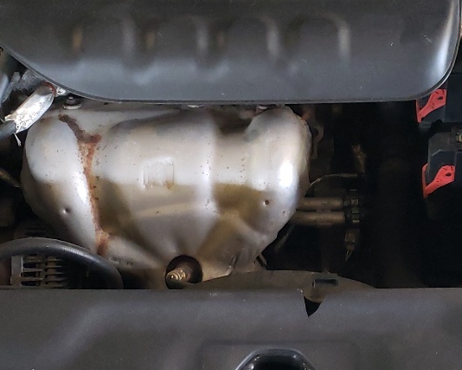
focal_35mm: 76
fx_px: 1039
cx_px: 307
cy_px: 194
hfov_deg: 24.9
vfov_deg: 20.2
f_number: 1.5
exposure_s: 1/30
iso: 260
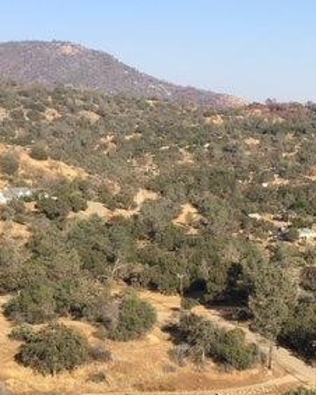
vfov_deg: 29.4
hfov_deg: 22.2
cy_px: 141
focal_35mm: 64
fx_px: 749
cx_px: 369
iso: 25
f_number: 2.2
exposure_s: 1/1068
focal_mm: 4.15
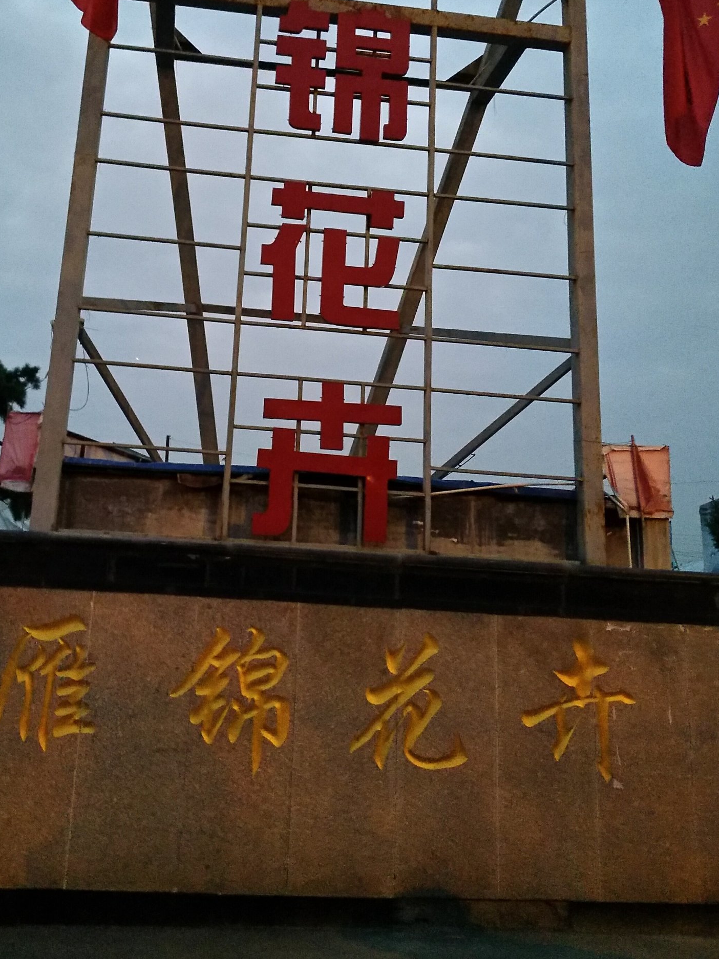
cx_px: 283
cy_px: 333
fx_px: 970
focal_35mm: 35
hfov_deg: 40.5
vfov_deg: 51.8
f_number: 1.9
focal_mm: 3.94
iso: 1594
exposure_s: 1/20
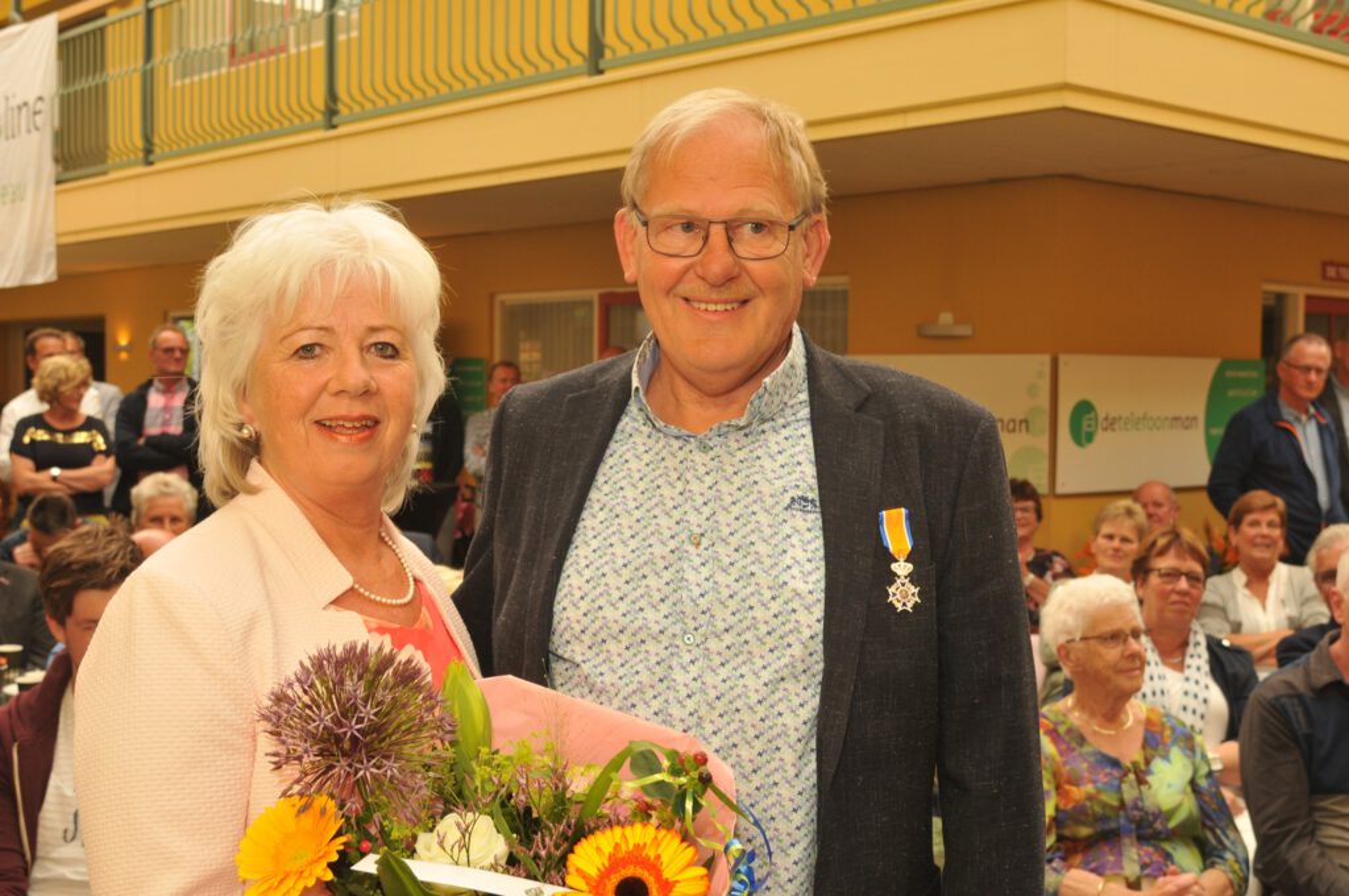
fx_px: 1740
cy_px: 448
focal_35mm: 46
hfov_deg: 42.4
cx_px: 674
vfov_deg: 28.9
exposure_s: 1/60
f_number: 5.6
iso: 400
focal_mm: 31
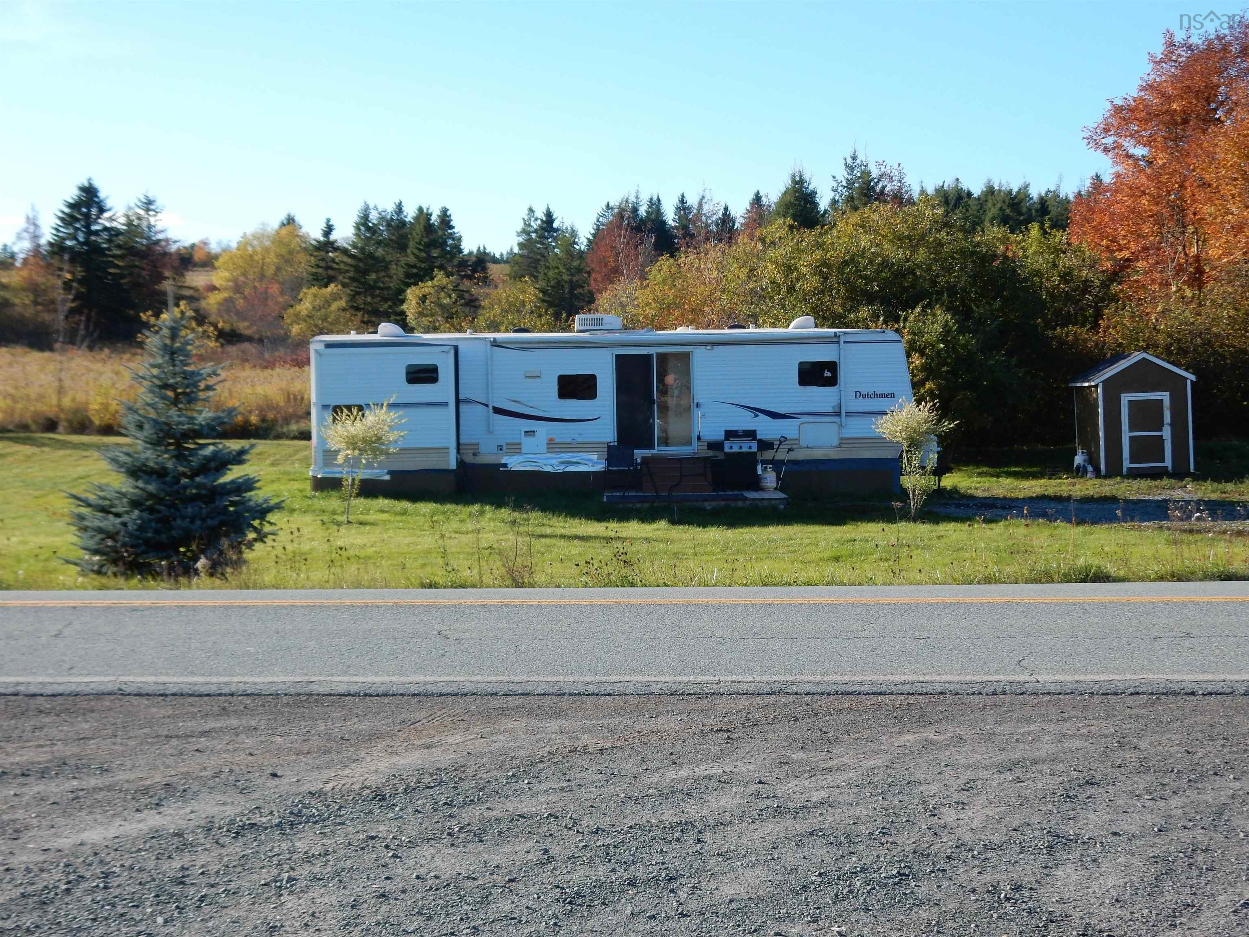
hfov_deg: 32.2
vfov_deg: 24.4
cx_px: 624
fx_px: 2165
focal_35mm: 60
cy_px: 468
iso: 125
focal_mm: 10.7
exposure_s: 1/500
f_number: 4.5
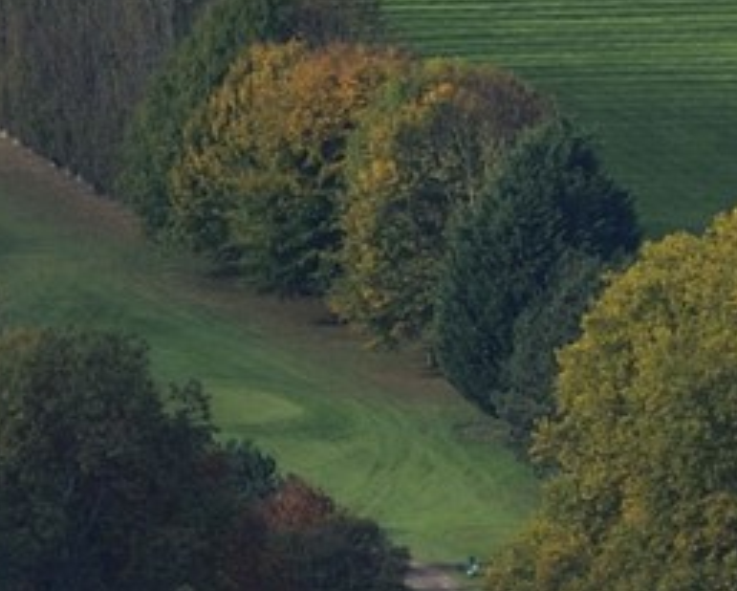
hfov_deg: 1.7
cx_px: 2073
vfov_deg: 1.3
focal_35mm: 1167
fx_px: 25474
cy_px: -921
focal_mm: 200
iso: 400
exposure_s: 1/800
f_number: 7.1
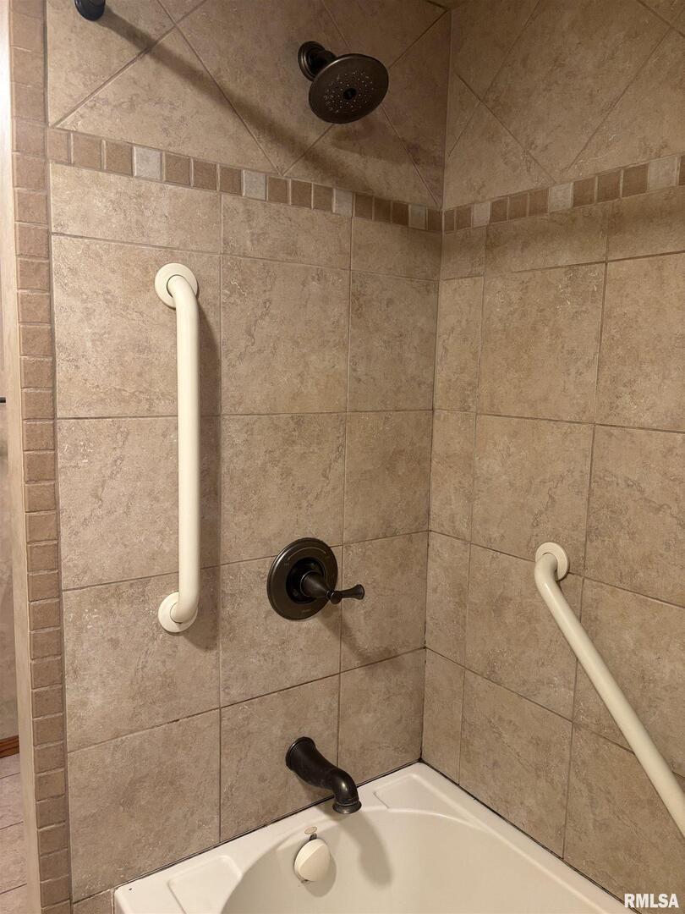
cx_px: 342
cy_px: 457
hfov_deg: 53.1
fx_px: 686
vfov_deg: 67.3
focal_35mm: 26
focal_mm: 5.96
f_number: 1.6
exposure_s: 1/60
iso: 200
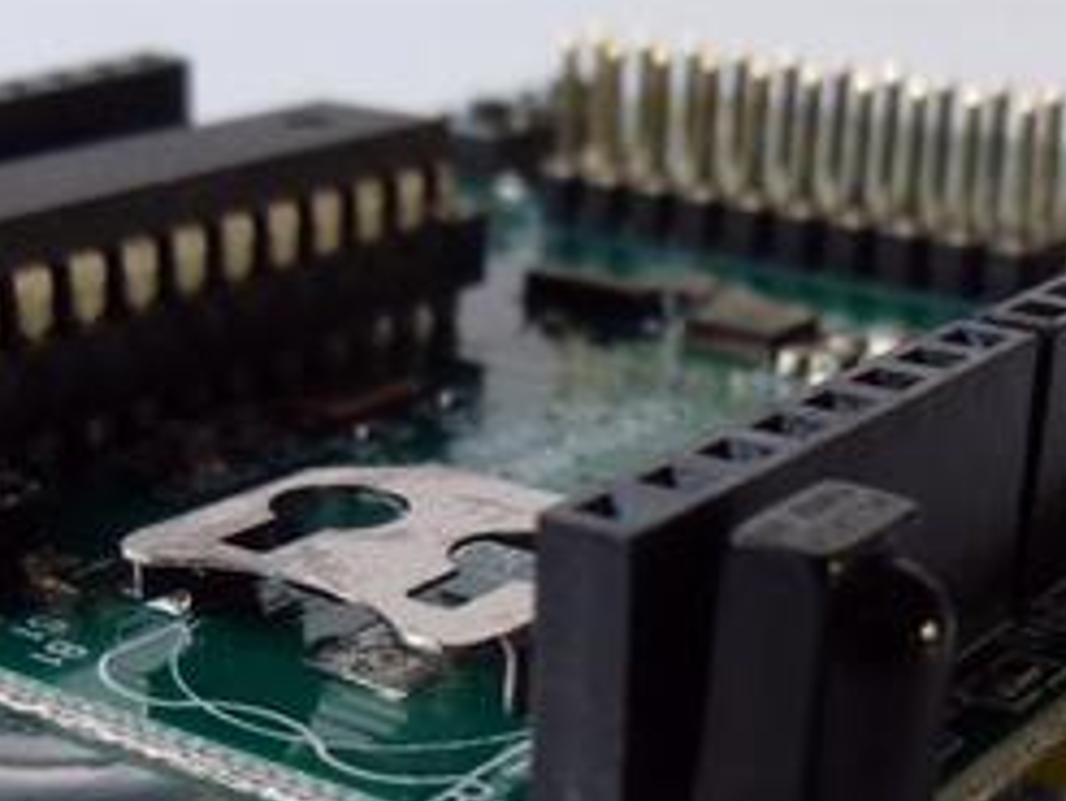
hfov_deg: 25.6
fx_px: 2343
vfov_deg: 18.7
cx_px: 442
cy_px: 862
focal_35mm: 76
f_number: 3.1
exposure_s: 1/60
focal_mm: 4.5
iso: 200
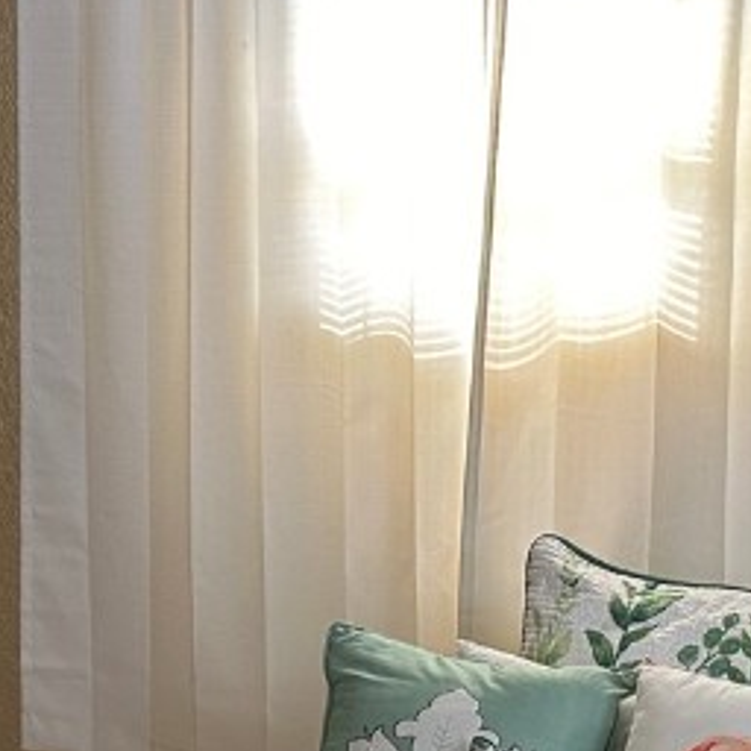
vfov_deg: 19.8
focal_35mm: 85
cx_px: 320
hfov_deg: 20.4
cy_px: 760
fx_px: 2086
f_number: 1.78
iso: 250
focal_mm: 6.86
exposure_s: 1/60
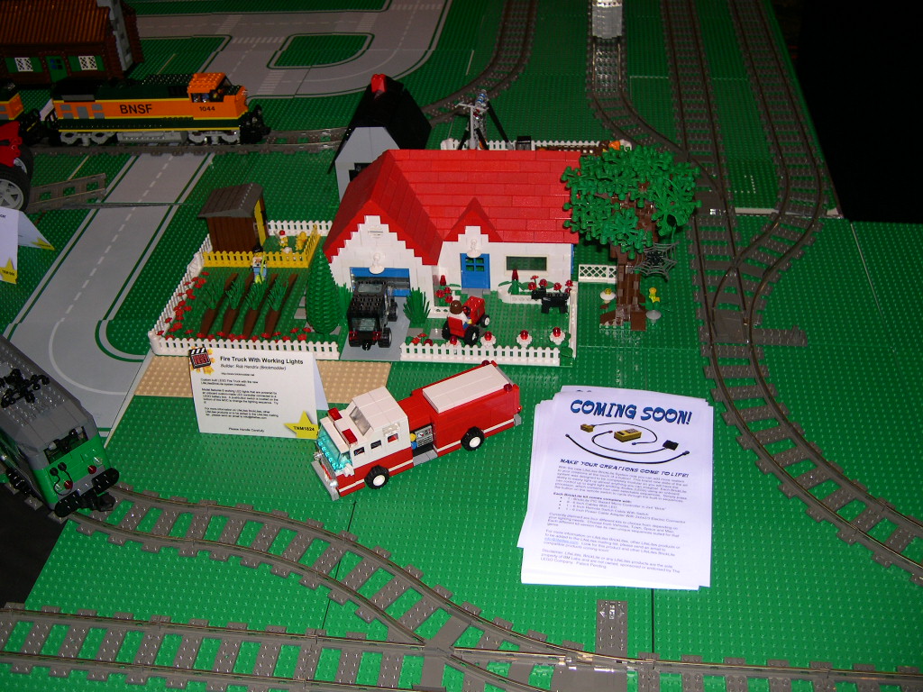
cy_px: 346
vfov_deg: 37.7
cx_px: 462
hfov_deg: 49.0
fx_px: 1013
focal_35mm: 38
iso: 100
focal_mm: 8
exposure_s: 1/60
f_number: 2.8
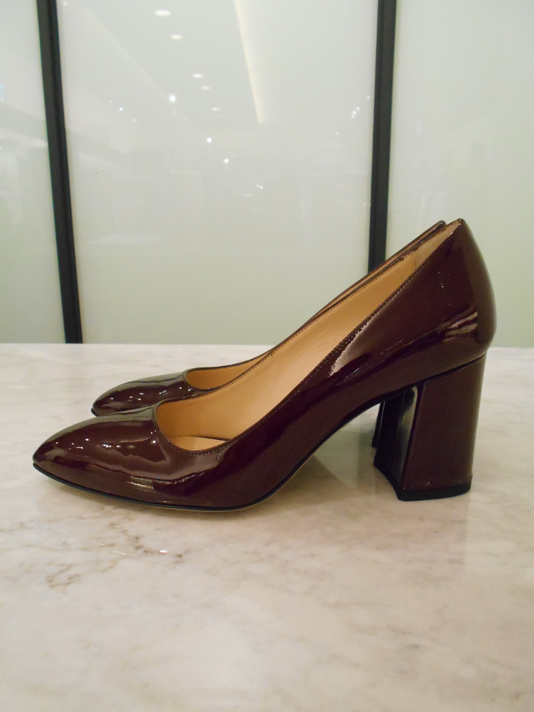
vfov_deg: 67.3
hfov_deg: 53.1
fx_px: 535
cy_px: 356
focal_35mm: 26
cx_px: 267
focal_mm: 4.6
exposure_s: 1/80
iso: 800
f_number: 3.2
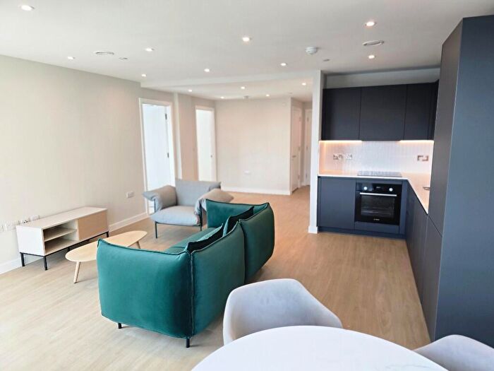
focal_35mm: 23
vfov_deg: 58.9
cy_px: 186
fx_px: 328
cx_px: 247
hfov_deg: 73.9
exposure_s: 1/100
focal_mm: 6.3
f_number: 1.7
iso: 100
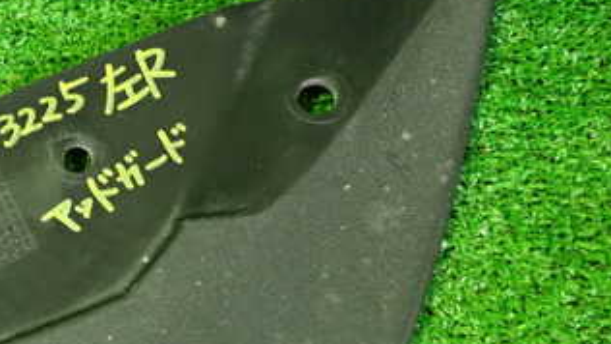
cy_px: 158
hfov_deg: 32.5
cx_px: 85
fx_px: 1005
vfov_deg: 19.4
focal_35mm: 62
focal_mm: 5.4
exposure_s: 1/25
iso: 800
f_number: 2.3
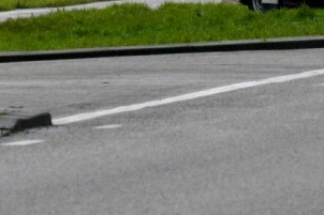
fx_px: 9444
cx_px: 400
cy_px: -302
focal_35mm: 1050
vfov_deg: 1.3
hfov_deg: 2.0
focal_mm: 165
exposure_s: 1/125
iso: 800
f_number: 7.1
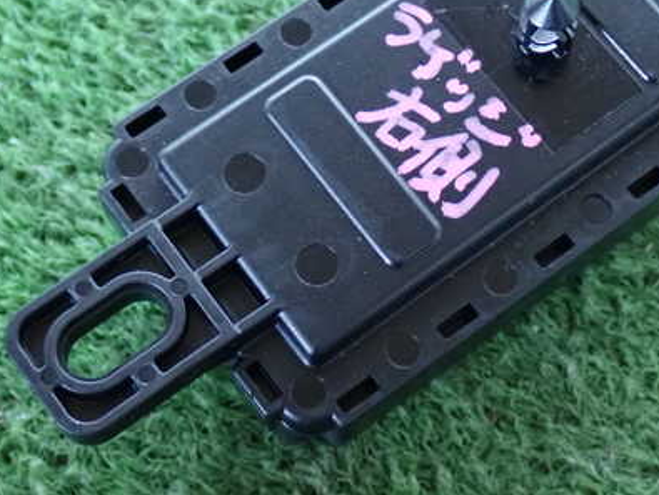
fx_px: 1677
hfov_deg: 22.2
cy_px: 193
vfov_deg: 16.8
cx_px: 384
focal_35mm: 88
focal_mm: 10.35
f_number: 3.5
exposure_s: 1/15
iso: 1250
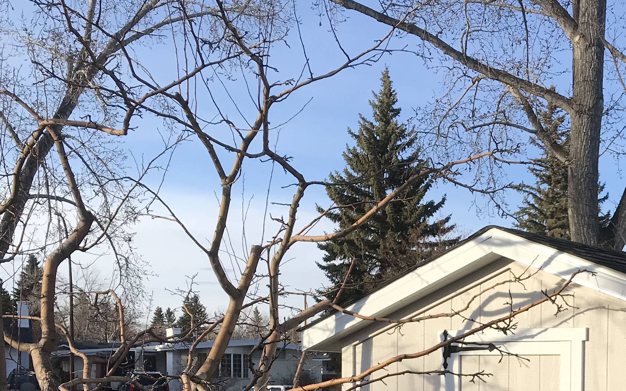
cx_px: 564
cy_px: 422
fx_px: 1007
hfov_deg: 32.8
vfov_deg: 21.0
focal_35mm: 59
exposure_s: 1/1429
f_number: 1.8
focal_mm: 3.99
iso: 20
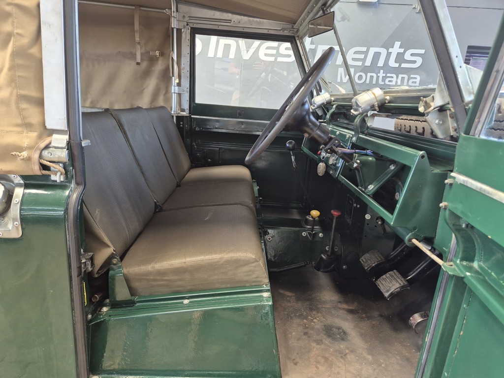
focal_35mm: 23
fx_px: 335
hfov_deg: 73.9
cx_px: 252
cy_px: 189
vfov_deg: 58.9
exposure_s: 1/100
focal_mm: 5.4
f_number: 1.8
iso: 200
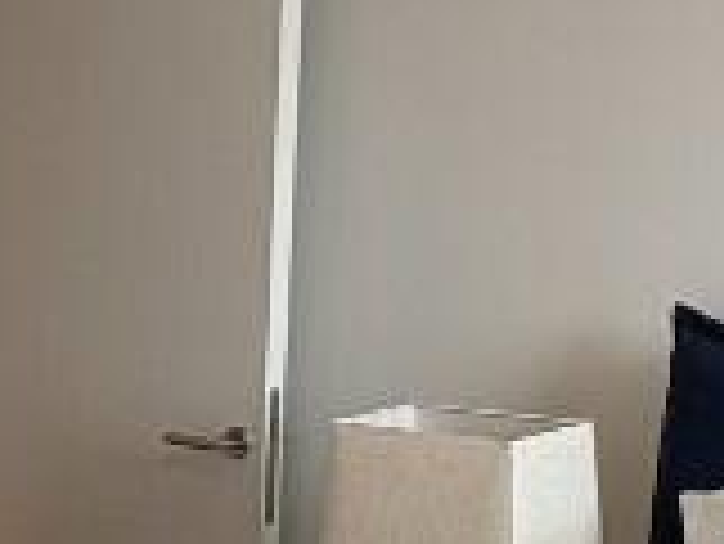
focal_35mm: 89
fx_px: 1863
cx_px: 27
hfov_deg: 21.3
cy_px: 782
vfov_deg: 15.5
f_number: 2.2
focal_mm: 2.22
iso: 80
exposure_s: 1/99
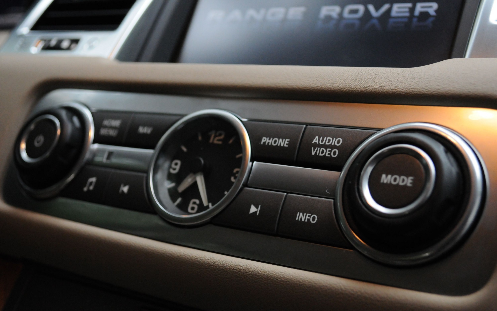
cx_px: 249
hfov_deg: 38.9
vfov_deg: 24.9
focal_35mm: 52
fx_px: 704
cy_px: 153
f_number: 5
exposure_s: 1/100
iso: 2000
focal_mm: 34
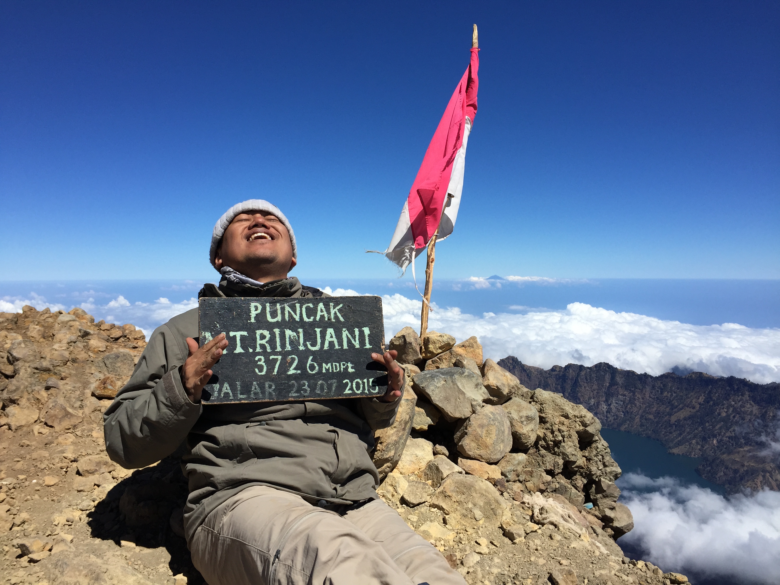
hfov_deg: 61.7
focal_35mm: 29
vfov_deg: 48.2
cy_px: 292
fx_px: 653
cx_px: 390
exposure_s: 1/3968
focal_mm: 4.15
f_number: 2.2
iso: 32
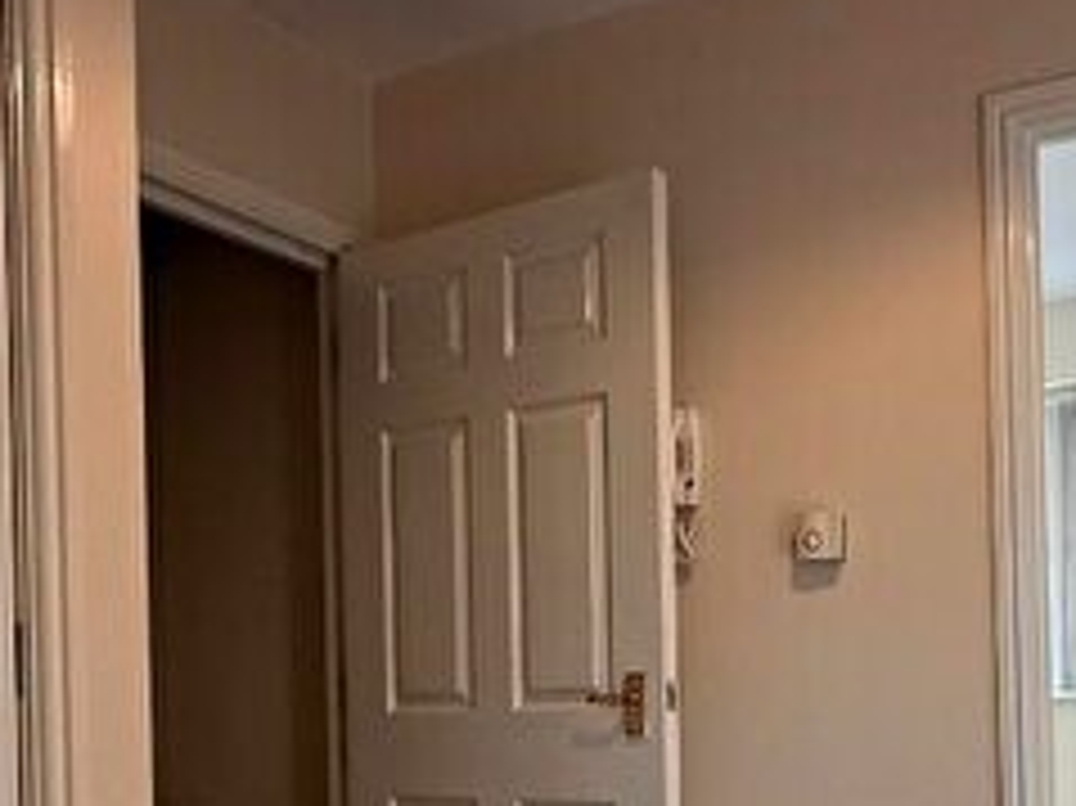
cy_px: 700
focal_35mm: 41
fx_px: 1274
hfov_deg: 44.9
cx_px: 747
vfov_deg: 33.5
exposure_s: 1/99
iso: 160
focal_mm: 2.22
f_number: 2.2
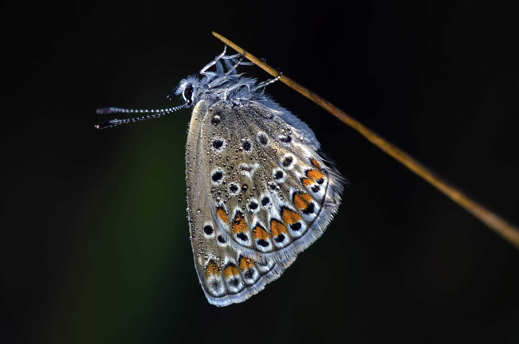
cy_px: 172
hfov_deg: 13.1
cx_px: 260
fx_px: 2266
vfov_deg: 8.7
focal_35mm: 158
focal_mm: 105
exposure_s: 1/60
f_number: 10
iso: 100
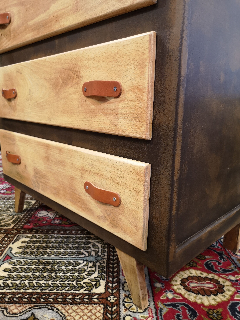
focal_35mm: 27
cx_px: 120
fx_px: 250
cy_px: 160
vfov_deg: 65.3
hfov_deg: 51.4
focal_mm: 5.58
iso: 200
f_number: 1.8
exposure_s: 1/33.3
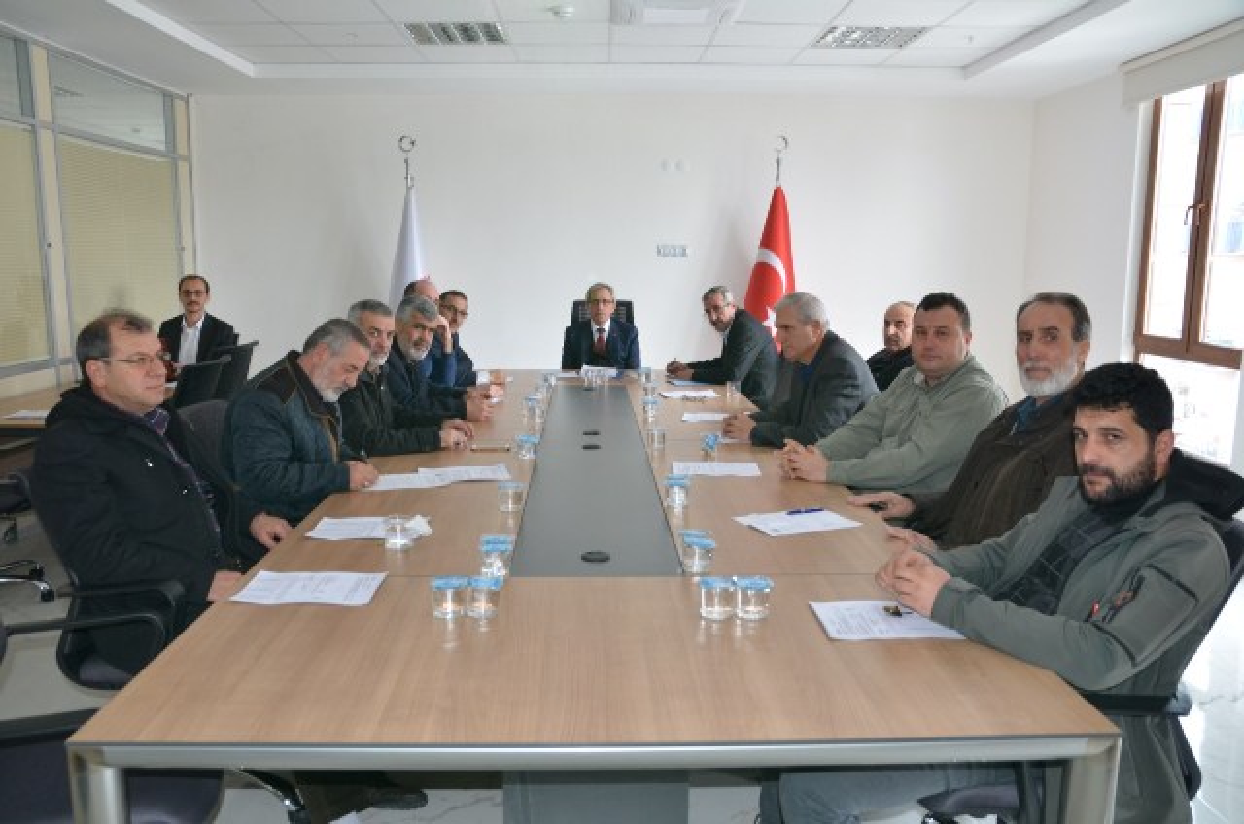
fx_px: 1035
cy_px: 412
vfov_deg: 43.4
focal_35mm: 30
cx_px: 622
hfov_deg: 62.0
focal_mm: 20
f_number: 4.5
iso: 500
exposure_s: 1/60
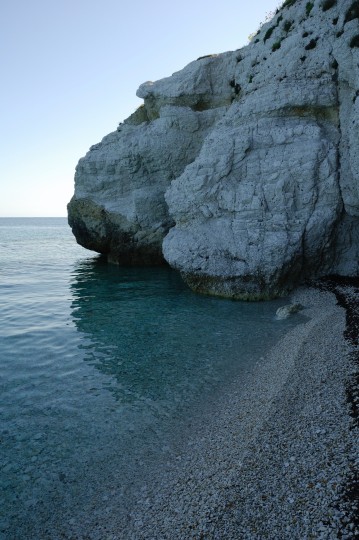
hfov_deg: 47.8
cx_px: 180
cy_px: 270
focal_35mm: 27
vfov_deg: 67.4
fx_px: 405
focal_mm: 18
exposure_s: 1/200
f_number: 8
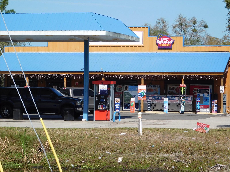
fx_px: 983
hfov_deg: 13.3
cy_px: 86
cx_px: 115
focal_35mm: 148
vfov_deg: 10.0
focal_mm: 26.3
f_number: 5.1
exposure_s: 1/800
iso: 125
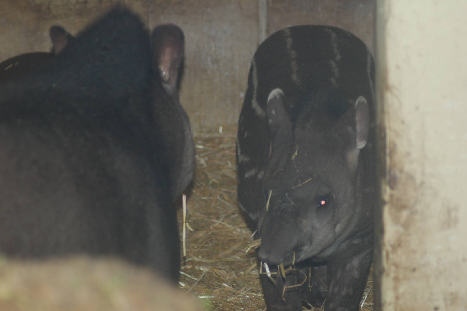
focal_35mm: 150
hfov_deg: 13.7
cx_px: 234
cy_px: 156
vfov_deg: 9.1
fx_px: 1944
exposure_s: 1/60
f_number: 4.2
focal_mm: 100
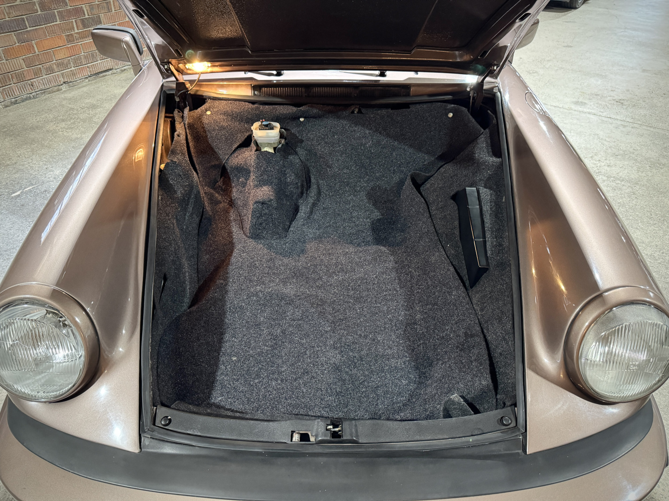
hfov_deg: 71.6
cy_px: 250
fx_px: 464
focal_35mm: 24
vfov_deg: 56.8
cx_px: 334
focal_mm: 6.76
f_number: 1.78
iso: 800
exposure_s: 1/33
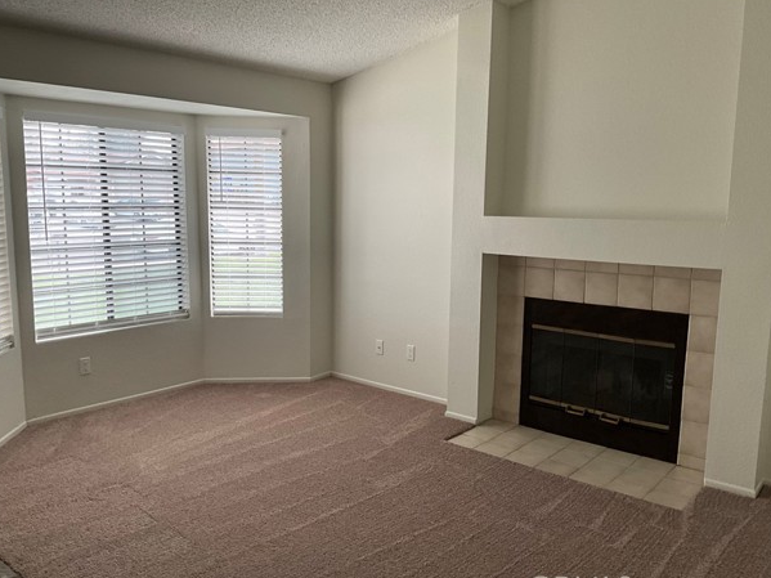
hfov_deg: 58.4
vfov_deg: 45.4
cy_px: 297
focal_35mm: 31
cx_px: 377
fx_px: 690
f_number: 1.8
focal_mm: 3
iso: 64
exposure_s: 1/118
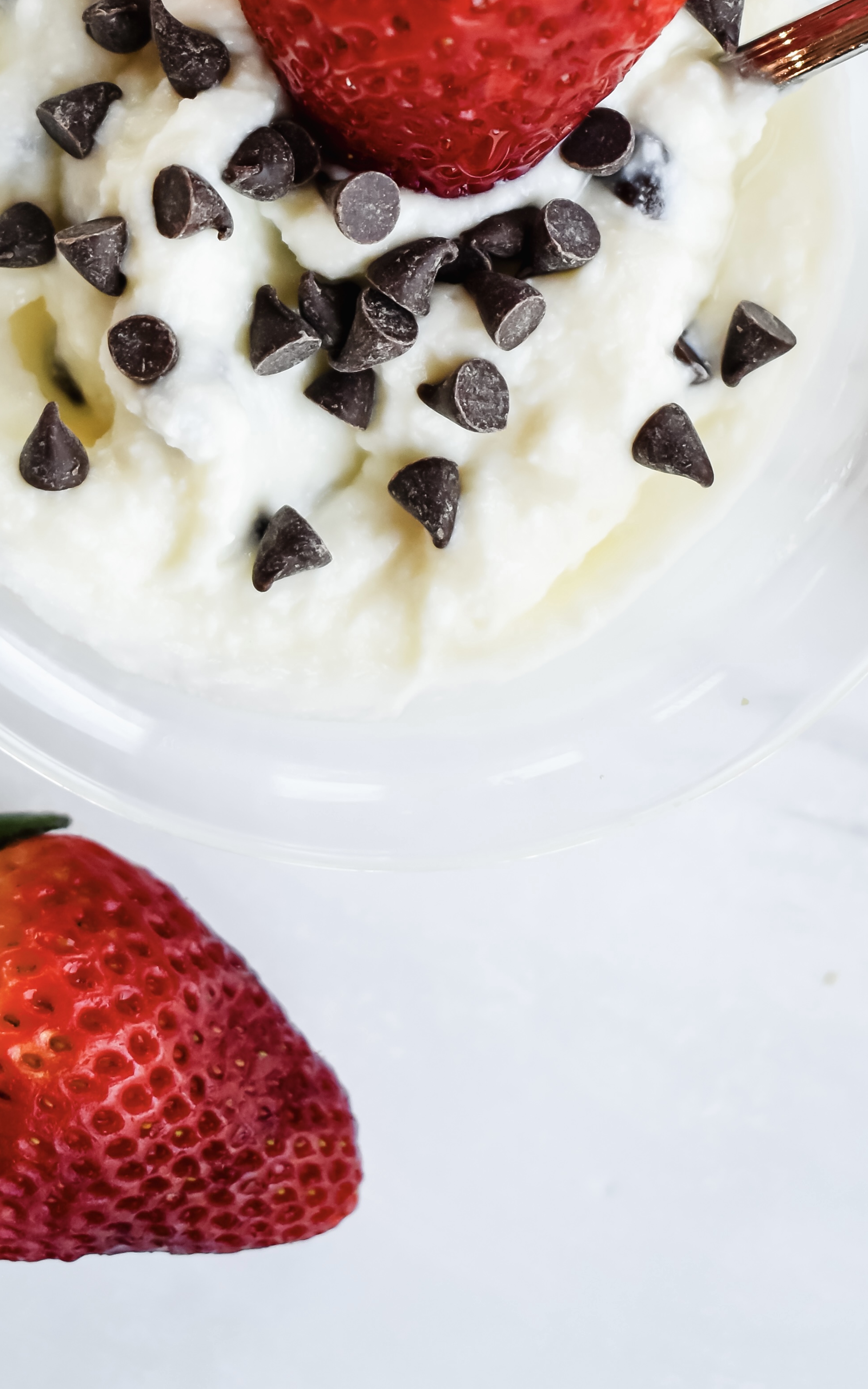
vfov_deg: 21.7
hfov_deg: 13.9
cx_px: 343
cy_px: 204
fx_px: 3558
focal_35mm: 94
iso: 900
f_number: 4.5
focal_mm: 32
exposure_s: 1/60
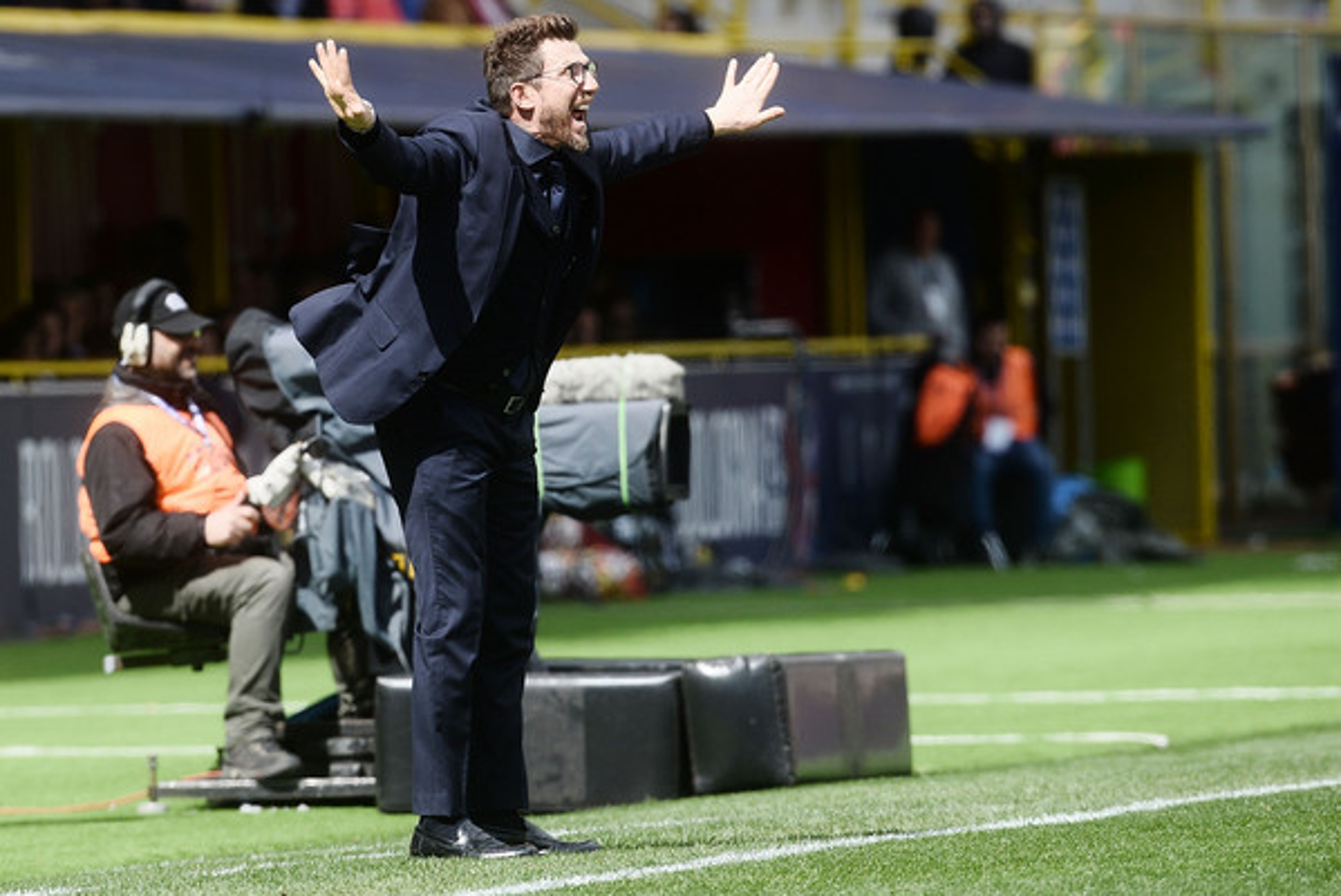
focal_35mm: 500
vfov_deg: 2.8
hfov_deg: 4.1
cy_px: 448
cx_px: 670
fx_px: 18633
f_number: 9
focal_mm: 500
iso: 500
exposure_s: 1/1250
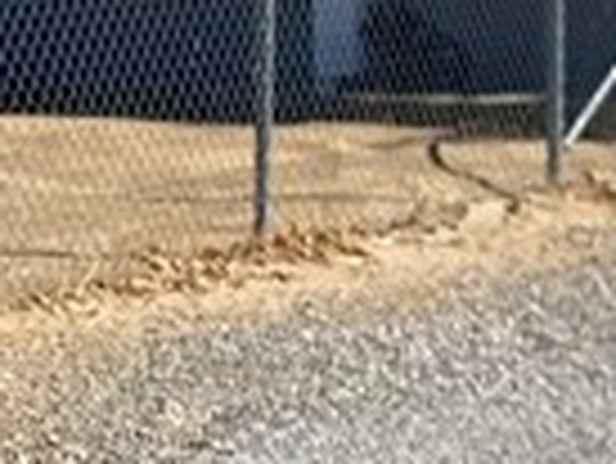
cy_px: -36
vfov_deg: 7.6
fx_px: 3455
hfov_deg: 8.9
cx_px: -1039
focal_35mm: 194
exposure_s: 1/2967
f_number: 1.8
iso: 32
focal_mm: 4.25
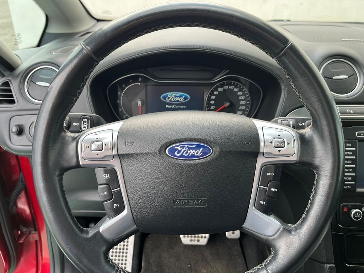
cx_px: 182
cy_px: 136
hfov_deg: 67.3
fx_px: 273
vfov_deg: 53.1
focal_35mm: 26
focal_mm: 5.1
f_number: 1.6
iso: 40
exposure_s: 1/133
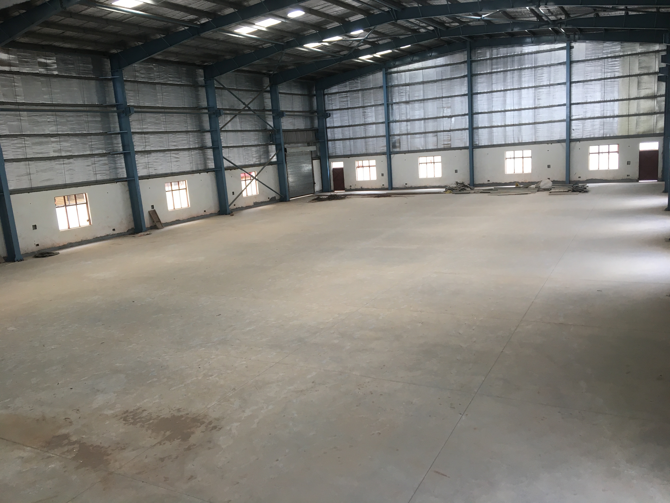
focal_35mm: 29
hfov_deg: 61.7
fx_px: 561
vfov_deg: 48.2
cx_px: 335
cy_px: 252
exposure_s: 1/33
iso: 25
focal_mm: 4.15
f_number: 2.2
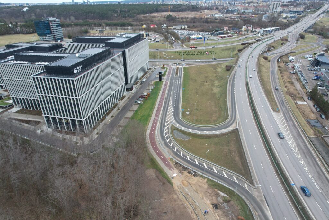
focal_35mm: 22
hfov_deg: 78.6
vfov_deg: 57.2
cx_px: 164
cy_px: 110
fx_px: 201
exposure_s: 1/80
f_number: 2.8
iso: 100
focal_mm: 8.38
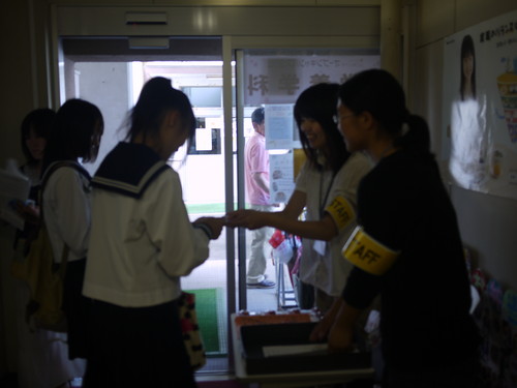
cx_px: 258
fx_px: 597
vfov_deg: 36.0
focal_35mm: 40
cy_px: 194
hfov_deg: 46.8
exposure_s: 1/40
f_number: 1.7
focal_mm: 20
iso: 100
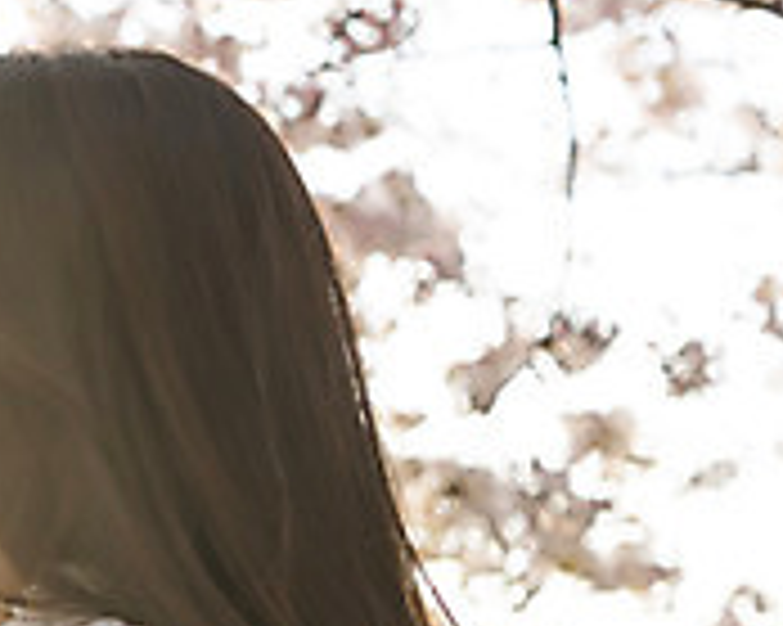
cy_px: 585
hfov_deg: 17.6
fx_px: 2177
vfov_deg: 16.1
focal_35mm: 94
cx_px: -488
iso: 100
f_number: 2.8
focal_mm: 29
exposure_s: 1/640
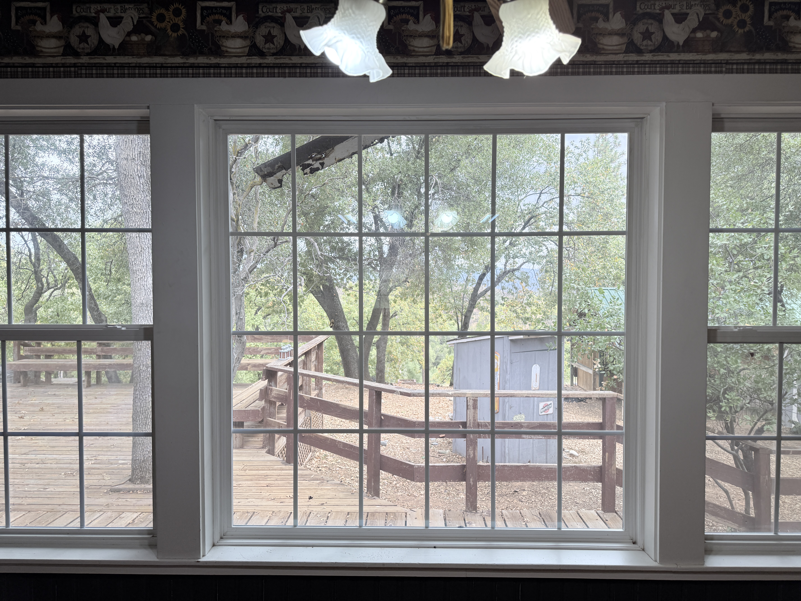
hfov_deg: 71.6
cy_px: 300
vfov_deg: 56.8
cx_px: 400
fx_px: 555
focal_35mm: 24
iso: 100
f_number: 1.78
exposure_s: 1/322
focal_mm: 6.76
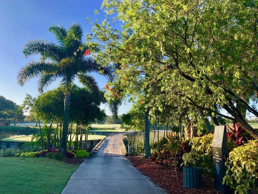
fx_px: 209
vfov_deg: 49.7
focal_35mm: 28
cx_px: 129
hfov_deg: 63.4
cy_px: 97
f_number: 1.8
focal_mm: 3.99
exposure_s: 1/558
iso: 20
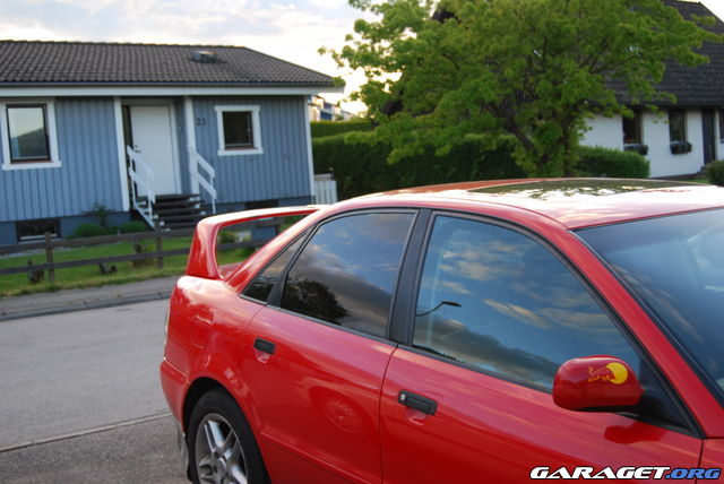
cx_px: 362
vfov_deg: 29.0
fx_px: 936
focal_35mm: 46
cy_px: 242
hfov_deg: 42.3
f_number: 5
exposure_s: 1/100
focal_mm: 31
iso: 200
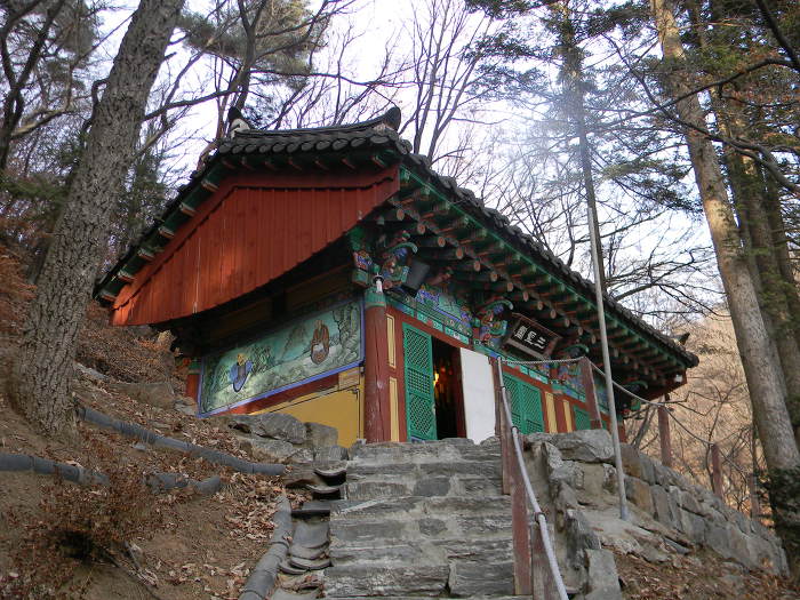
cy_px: 300
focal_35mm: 36
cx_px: 400
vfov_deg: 39.7
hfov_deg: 51.4
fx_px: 832
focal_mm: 6.4
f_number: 3.7
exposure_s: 1/82.1
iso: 80
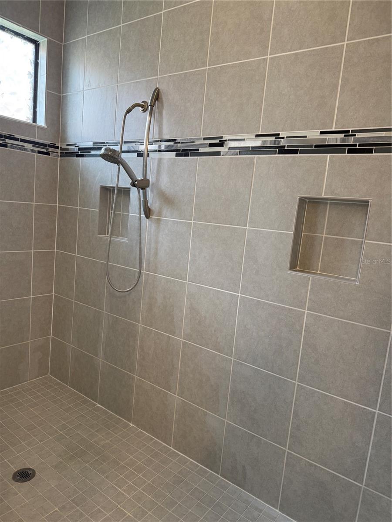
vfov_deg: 71.6
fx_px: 362
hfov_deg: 56.8
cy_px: 261
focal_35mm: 24
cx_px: 196
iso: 125
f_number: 1.78
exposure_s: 1/60
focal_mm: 6.76
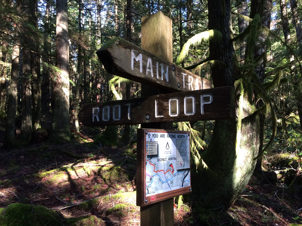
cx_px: 151
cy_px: 113
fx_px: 253
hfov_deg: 61.7
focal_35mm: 29
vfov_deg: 48.2
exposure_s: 1/30
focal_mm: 4.15
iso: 40
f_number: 2.2
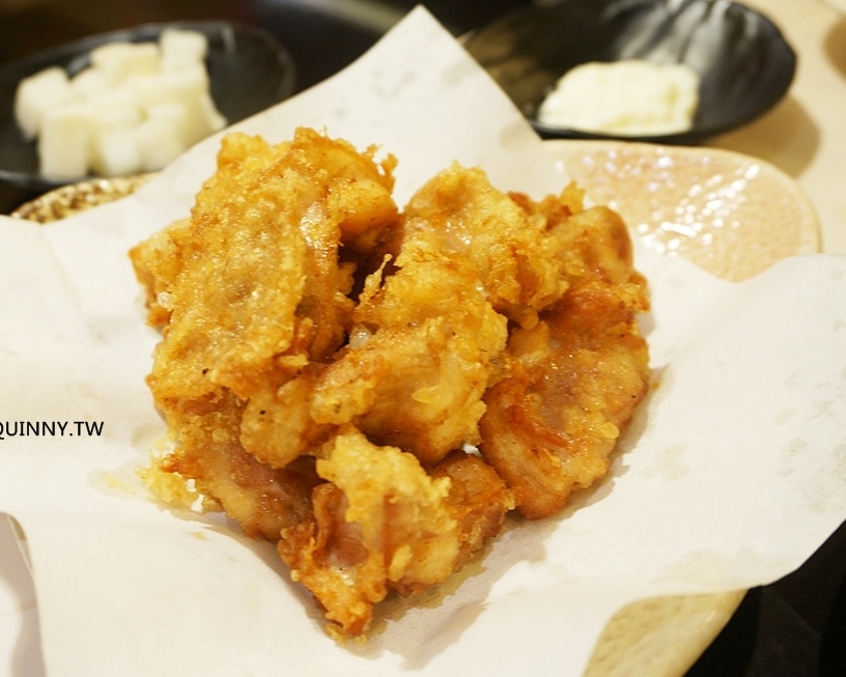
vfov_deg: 36.8
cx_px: 402
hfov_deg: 45.2
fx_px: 1016
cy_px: 342
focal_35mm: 41
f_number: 4.5
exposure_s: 1/5
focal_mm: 23
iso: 400
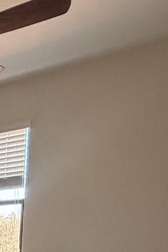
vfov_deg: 35.0
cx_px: -235
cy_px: 273
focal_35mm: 49
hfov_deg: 15.2
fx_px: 343
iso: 320
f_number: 2.2
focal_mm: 2.22
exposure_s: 1/99
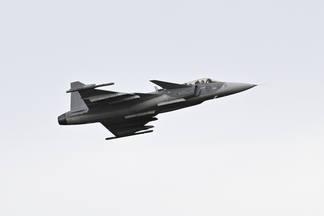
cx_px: 162
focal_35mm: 200
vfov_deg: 6.9
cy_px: 108
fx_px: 1799
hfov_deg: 10.3
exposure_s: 1/1600
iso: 640
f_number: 4.5
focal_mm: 200
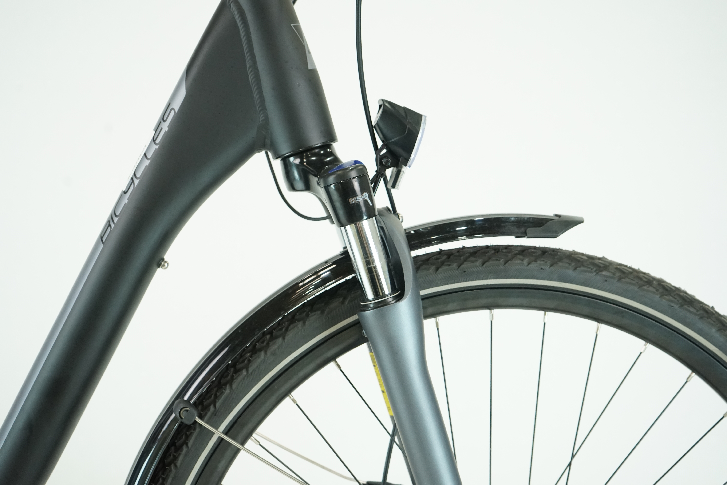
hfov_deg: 45.4
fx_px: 868
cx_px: 364
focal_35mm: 43
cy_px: 242
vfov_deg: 31.2
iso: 2500
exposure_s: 1/200
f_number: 5.6
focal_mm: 43
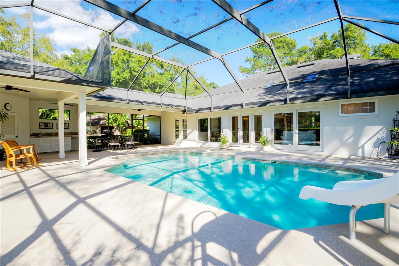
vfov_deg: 72.0
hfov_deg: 95.0
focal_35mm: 16
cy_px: 133
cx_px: 200
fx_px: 183
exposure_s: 1/800
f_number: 11
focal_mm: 11
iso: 200
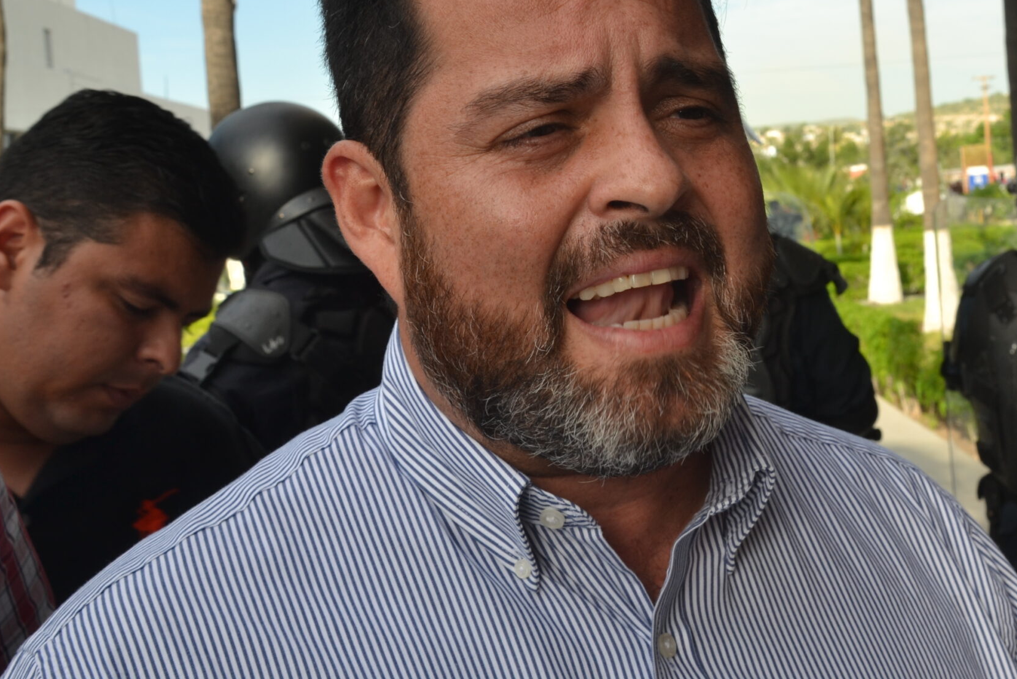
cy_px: 245
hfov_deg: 38.2
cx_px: 721
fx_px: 1441
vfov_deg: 26.4
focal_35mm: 51
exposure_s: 1/80
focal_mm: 22
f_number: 6.3
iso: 100
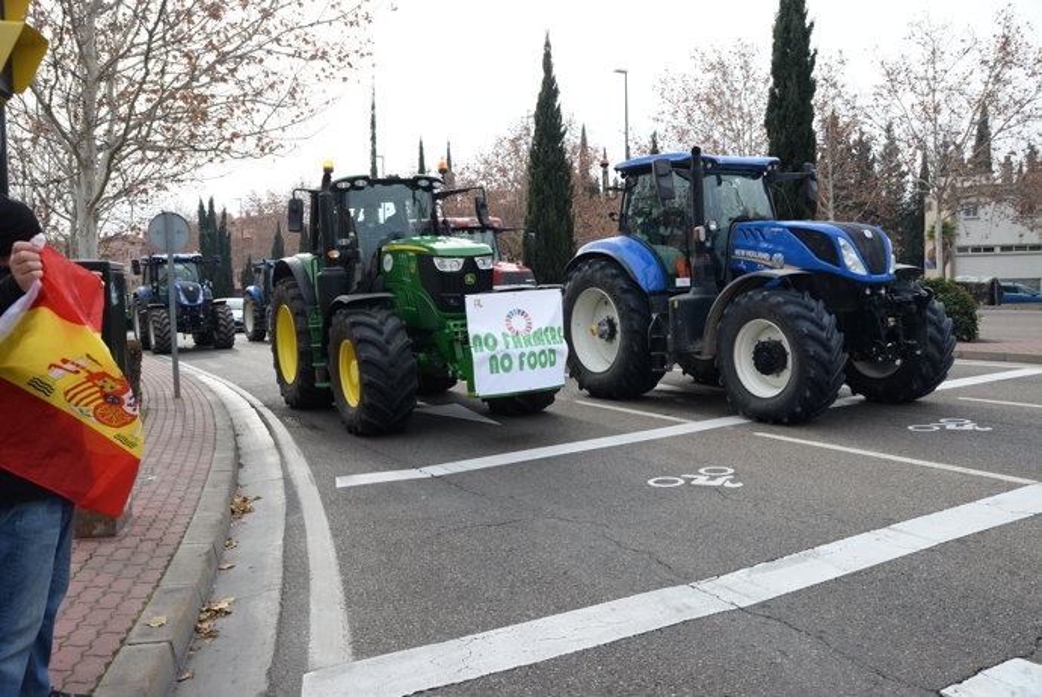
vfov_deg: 43.7
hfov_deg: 61.9
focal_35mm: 30
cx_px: 521
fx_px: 869
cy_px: 348
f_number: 9
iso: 200
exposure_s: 1/200
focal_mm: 30
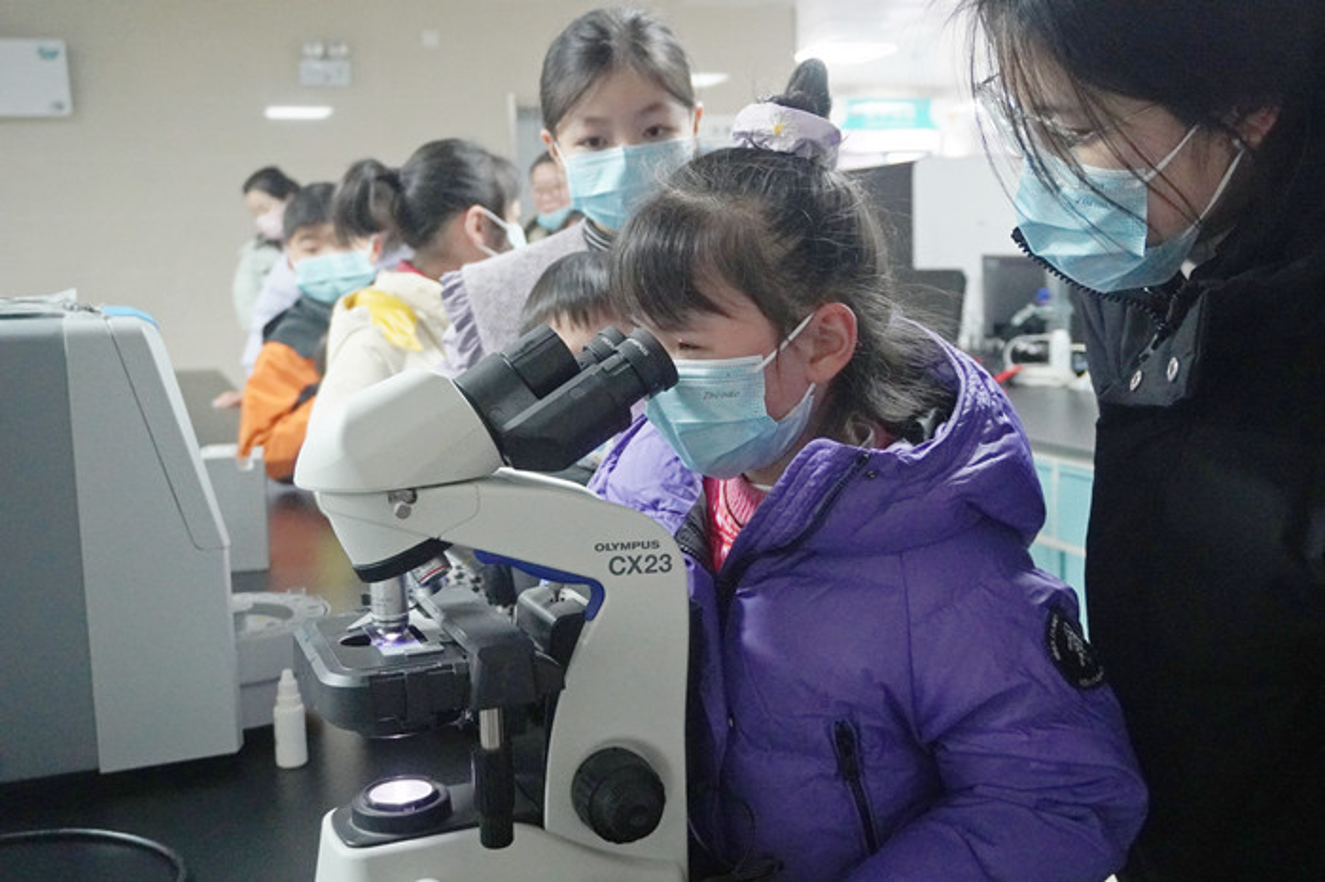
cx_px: 662
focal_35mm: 38
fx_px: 1379
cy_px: 441
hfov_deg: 51.3
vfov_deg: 35.5
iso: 6400
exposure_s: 1/125
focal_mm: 25
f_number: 4.5
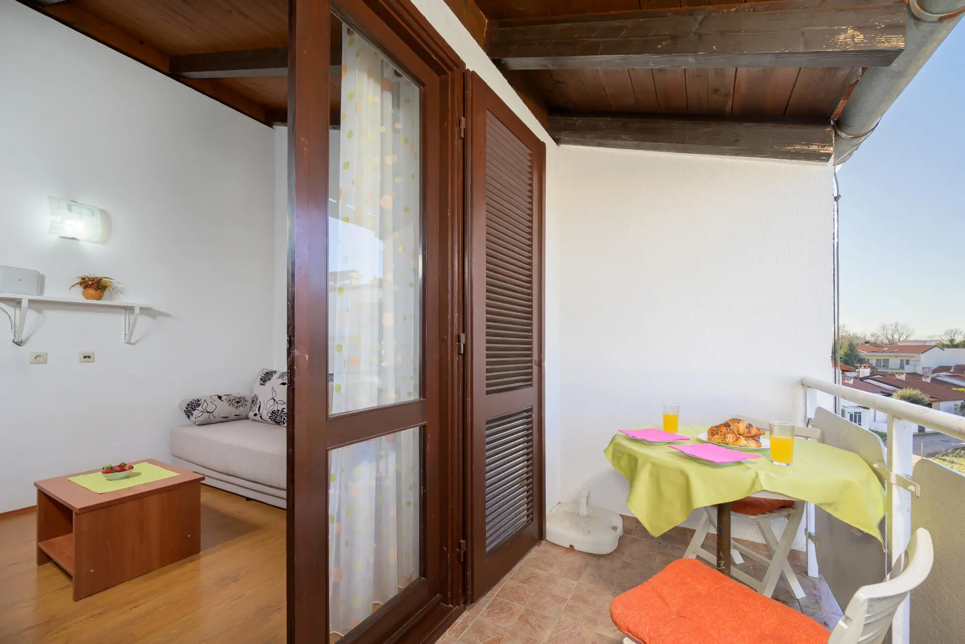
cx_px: 482
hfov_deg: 104.2
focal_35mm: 14
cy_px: 322
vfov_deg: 81.3
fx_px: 375
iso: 200
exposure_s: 1/100
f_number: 7.1
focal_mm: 14
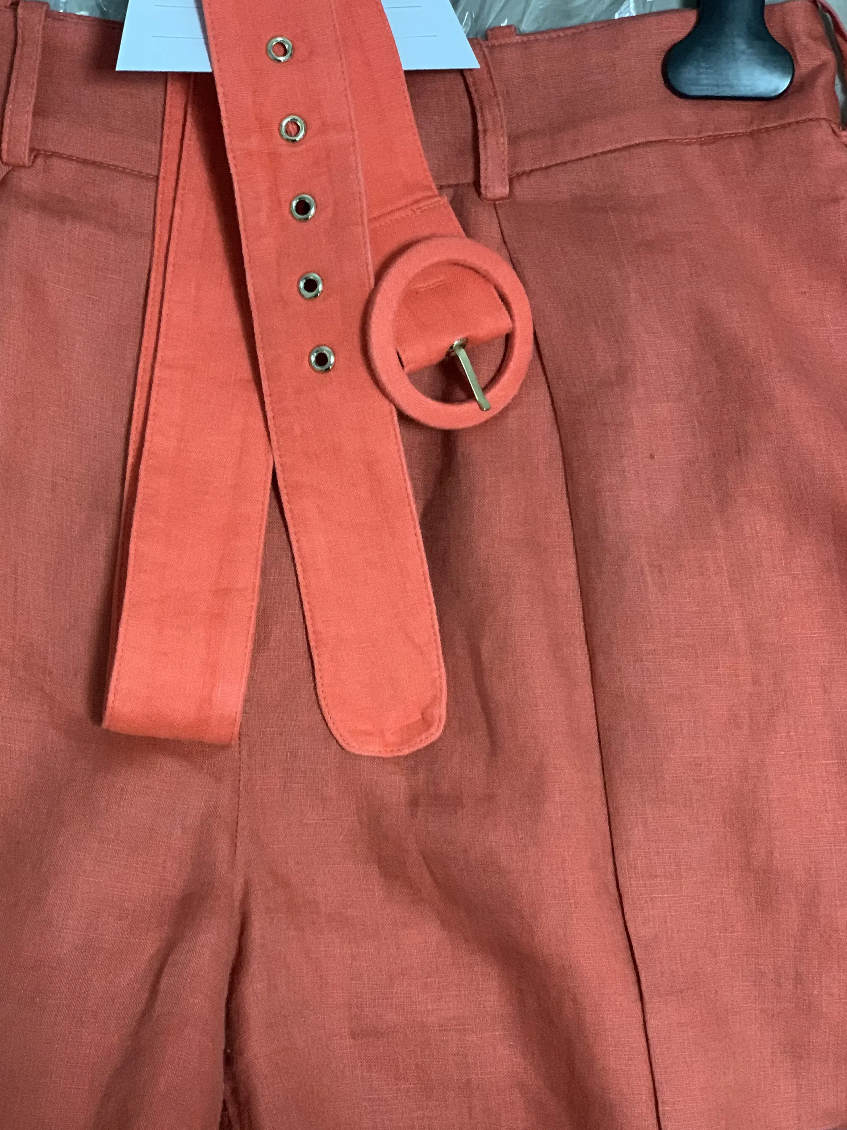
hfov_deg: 24.0
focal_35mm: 61
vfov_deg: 31.7
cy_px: 578
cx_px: 354
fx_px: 1990
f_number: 2.4
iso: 500
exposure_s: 1/40
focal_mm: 6
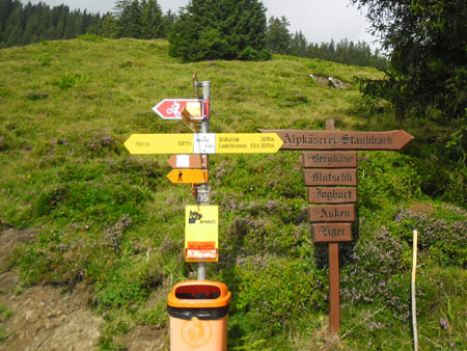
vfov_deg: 51.4
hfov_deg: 65.3
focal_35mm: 27
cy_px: 176
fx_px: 364
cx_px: 234
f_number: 3.5
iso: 80
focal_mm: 4.9
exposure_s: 1/534
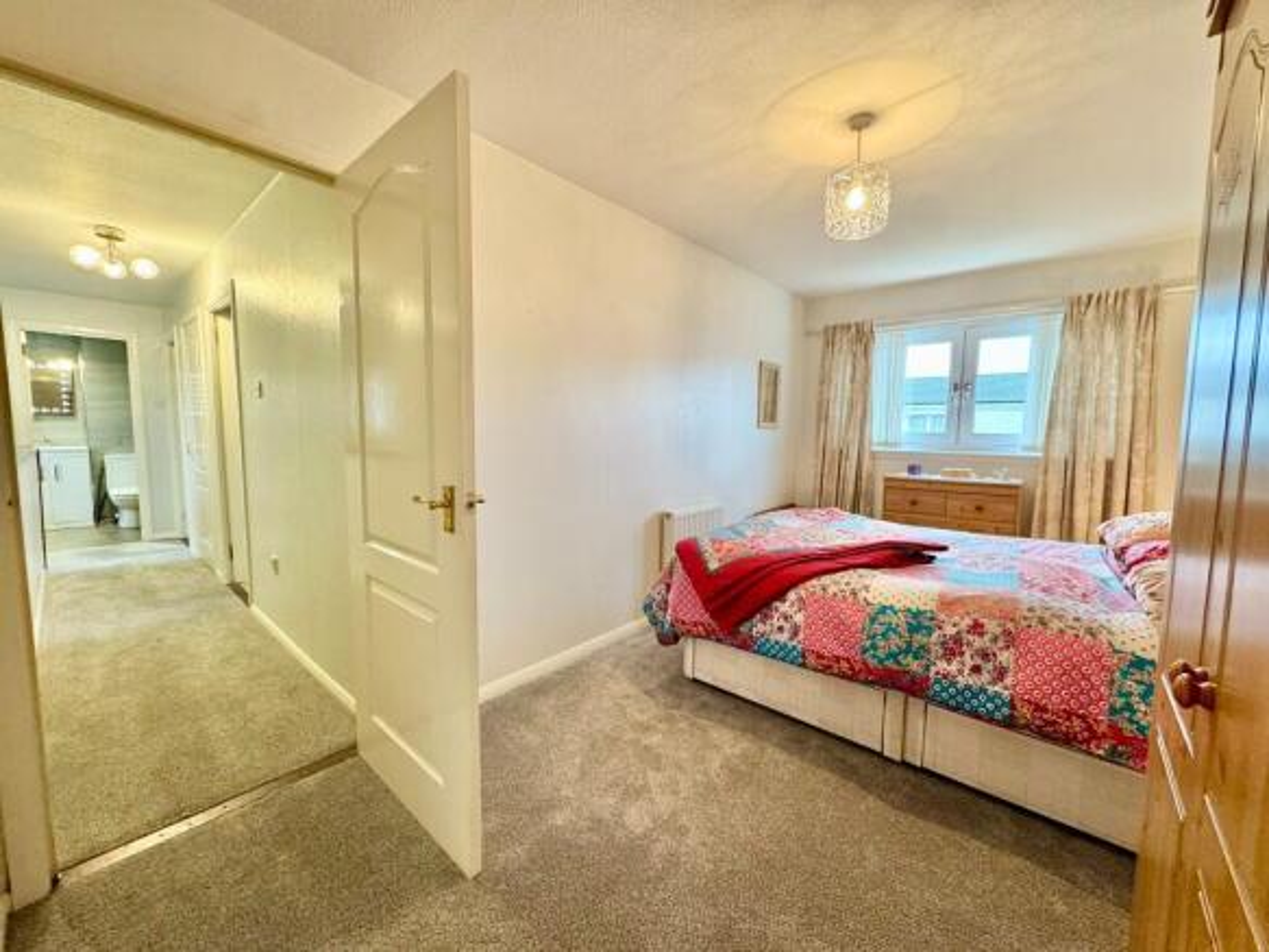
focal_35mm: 14
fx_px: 513
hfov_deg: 102.1
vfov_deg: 85.7
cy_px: 476
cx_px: 634
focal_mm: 2.22
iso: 250
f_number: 2.2
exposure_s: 1/50
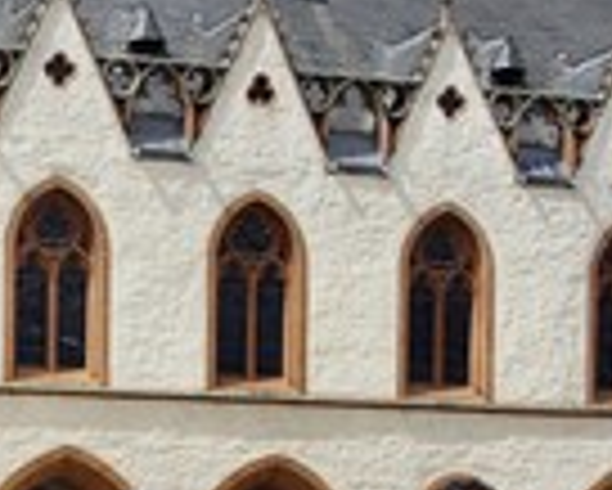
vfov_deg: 12.0
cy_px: 665
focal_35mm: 124
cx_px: -220
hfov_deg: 14.7
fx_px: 2248
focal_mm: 26
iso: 200
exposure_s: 1/200
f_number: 13
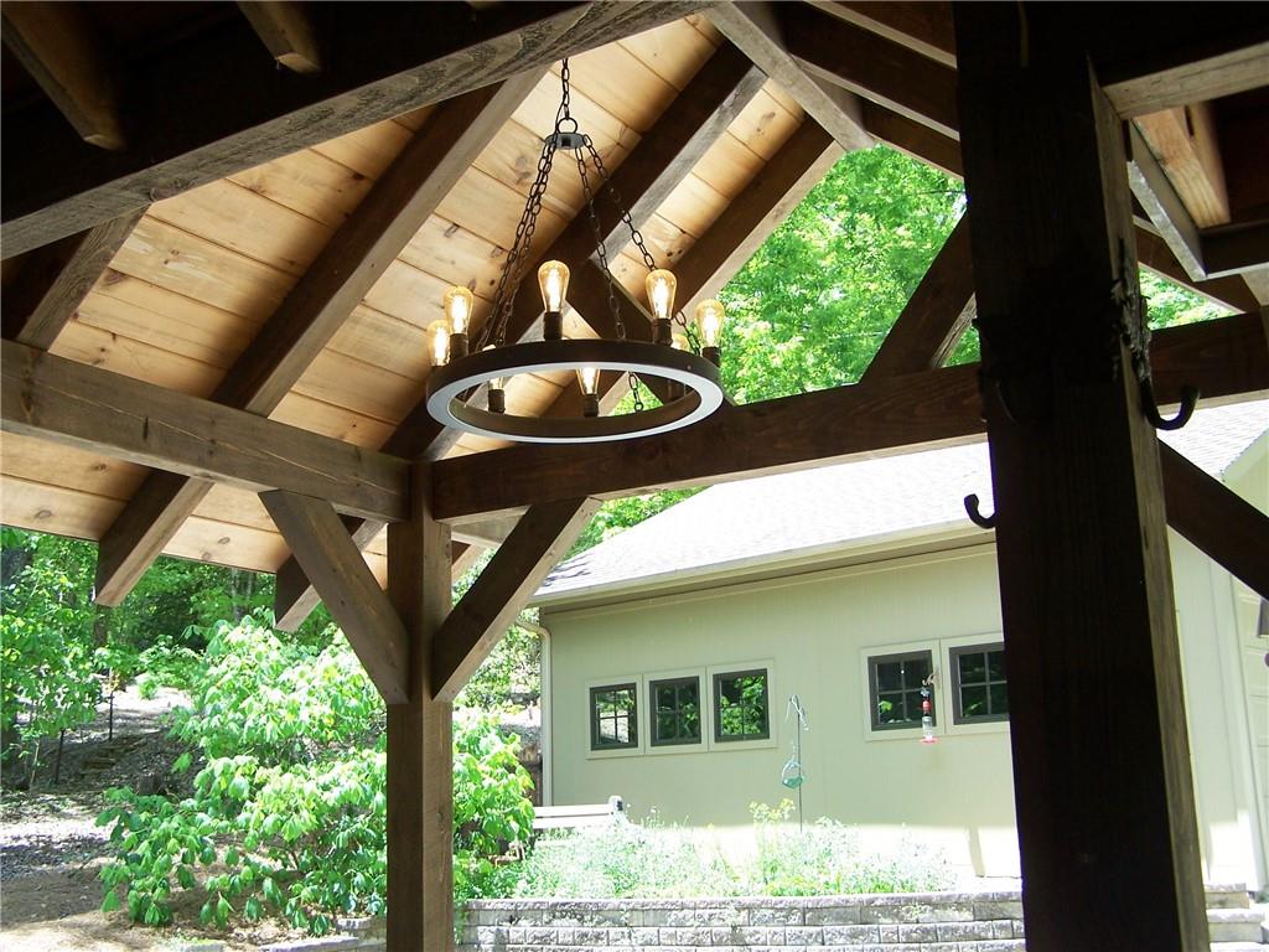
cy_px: 476
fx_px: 1393
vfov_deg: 37.7
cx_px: 634
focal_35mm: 38
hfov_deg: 49.0
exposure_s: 1/125
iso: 80
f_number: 2.8
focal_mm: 6.3
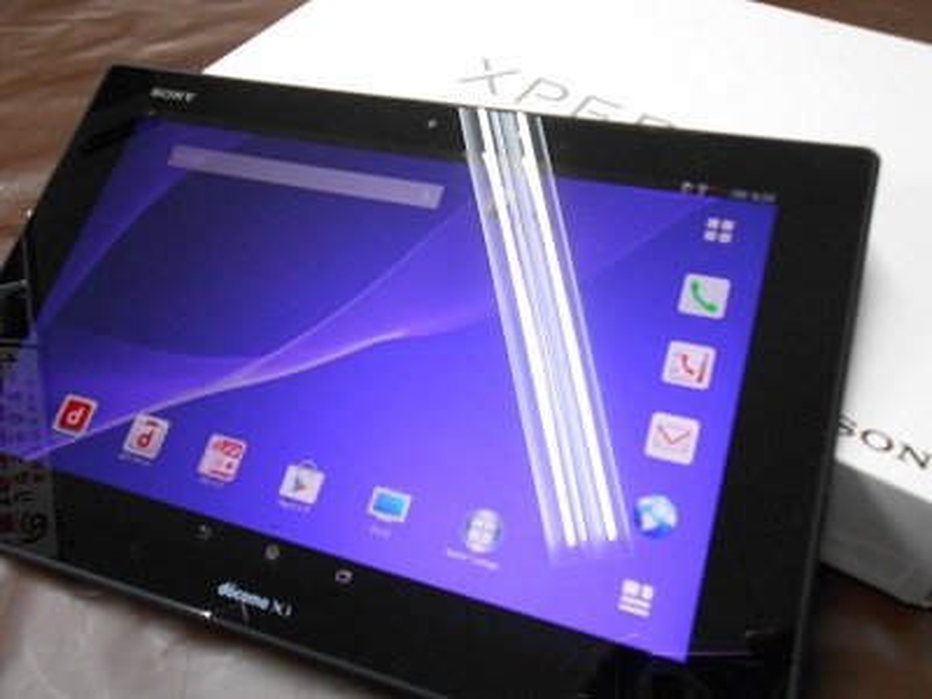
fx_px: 808
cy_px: 350
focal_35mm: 30
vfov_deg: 46.8
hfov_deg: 60.0
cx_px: 466
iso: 320
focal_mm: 5.3
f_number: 3.8
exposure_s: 1/30
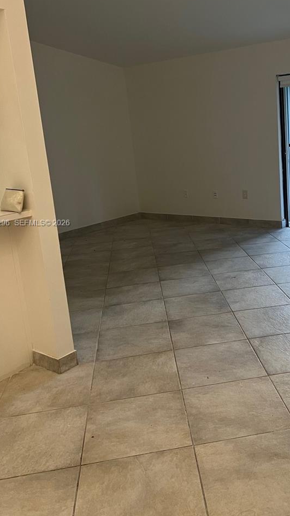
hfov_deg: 32.3
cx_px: 215
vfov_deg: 55.1
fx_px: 492
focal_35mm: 36
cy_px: 224
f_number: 1.5
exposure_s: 1/60
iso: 100
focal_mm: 5.7
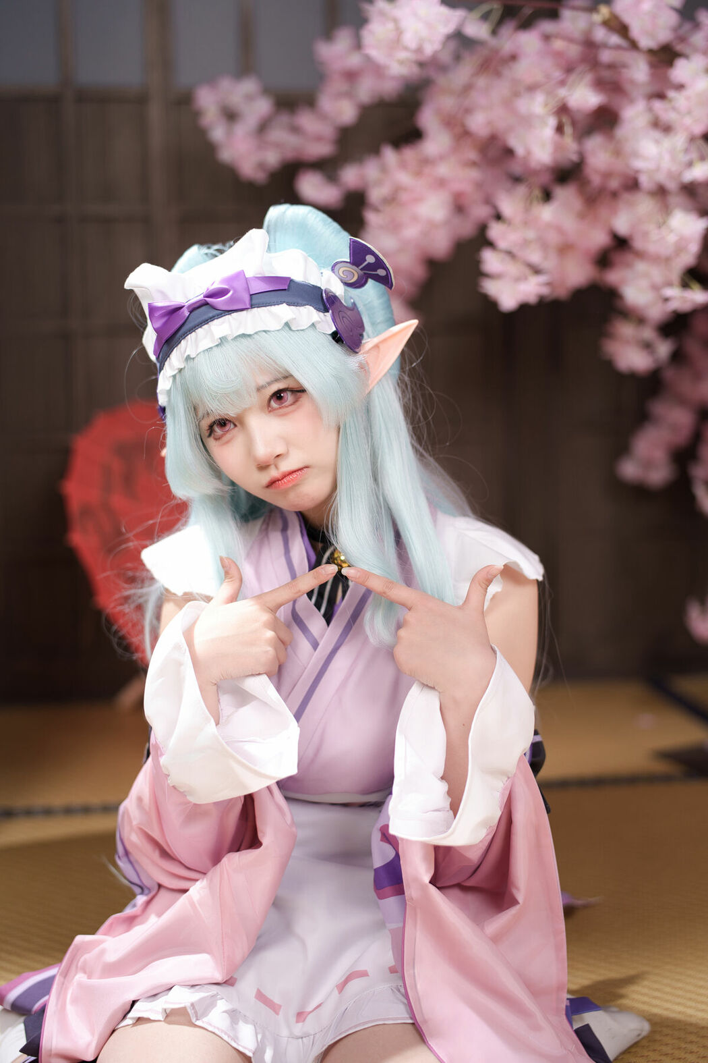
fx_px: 1475
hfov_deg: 27.0
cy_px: 532
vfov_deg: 39.6
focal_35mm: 50
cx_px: 354
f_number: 1.6
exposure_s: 1/250
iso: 100
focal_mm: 50
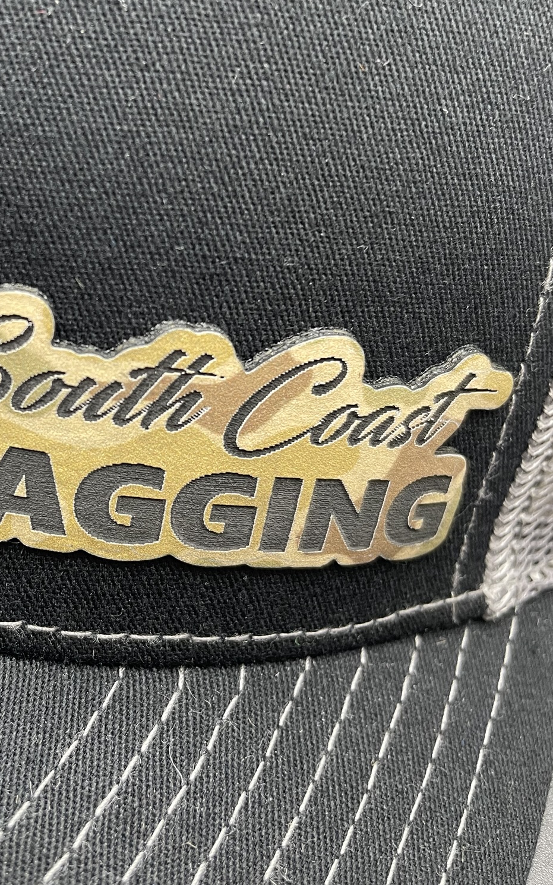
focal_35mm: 37
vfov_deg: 52.2
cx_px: 109
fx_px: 892
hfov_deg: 33.4
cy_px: 334
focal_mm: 4.2
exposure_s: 1/57
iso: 125
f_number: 1.6
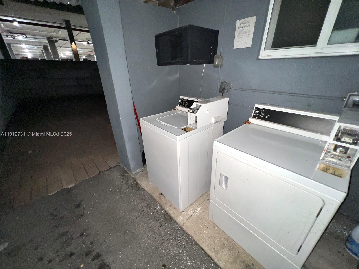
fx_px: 135
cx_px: 180
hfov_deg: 106.2
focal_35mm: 13
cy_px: 134
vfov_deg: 89.9
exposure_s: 1/33
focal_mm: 1.57
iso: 100
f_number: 1.8
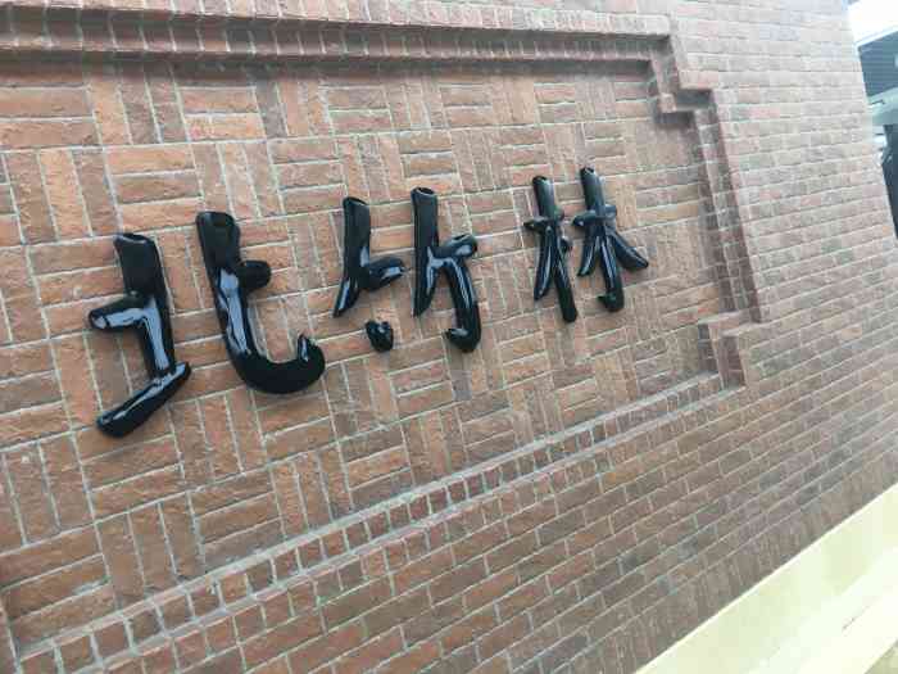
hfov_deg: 61.7
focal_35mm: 29
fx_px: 752
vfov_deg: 48.2
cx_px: 449
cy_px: 337
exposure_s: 1/33
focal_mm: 4.15
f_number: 2.2
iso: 100
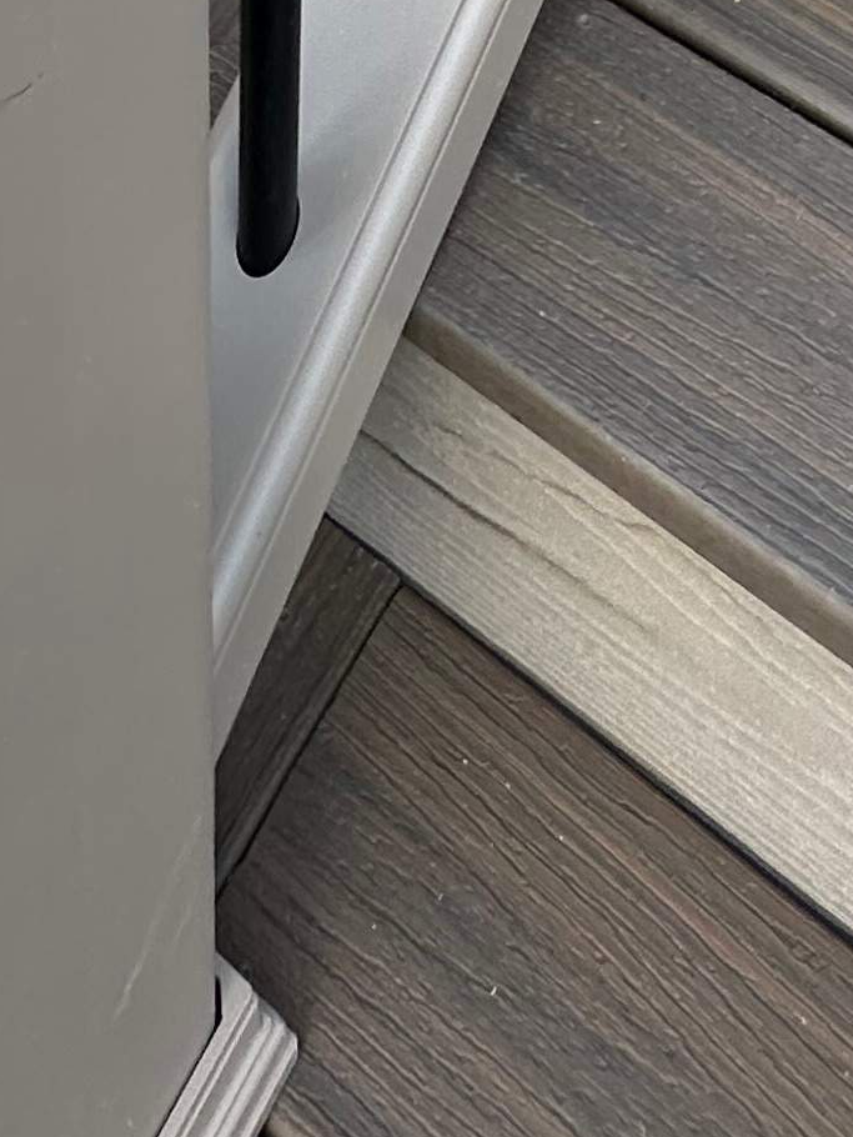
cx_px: 523
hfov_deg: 23.6
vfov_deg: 17.4
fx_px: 2036
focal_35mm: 62
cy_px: -1314
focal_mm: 2.22
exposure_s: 1/219
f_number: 2.2
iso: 40
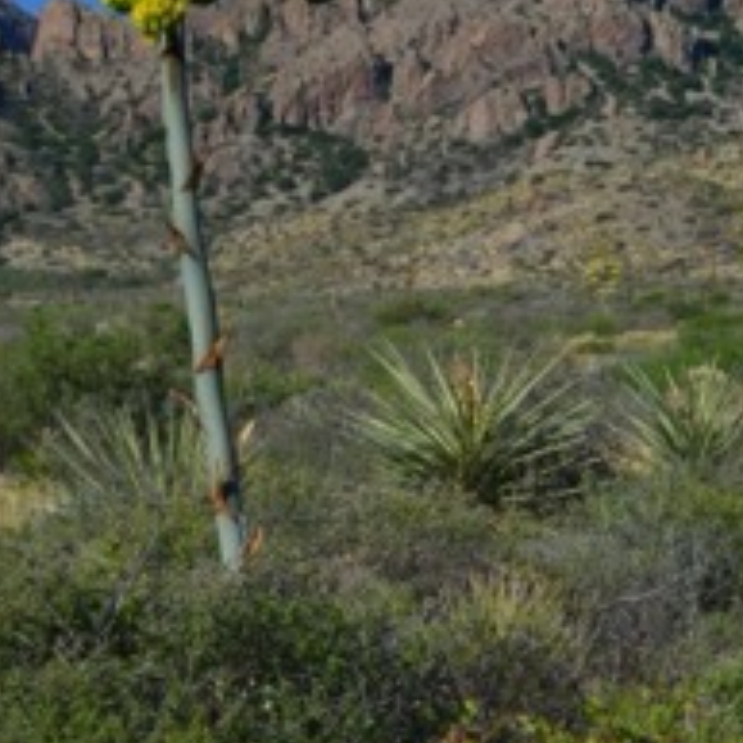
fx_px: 4225
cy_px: 87
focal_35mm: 174
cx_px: 943
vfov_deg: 10.0
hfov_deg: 9.9
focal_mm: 44
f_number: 11
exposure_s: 1/320
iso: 400
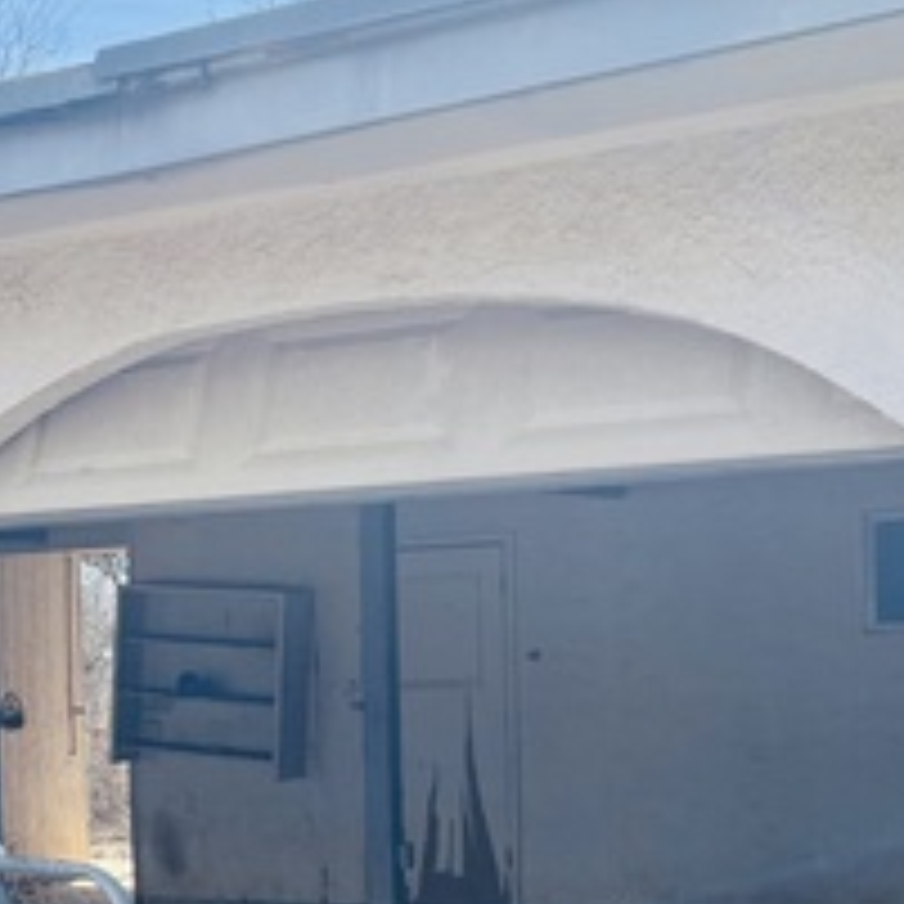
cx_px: -148
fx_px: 2157
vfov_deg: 23.4
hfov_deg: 22.1
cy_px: 711
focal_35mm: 73
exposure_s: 1/2404
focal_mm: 5.7
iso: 50
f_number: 1.5
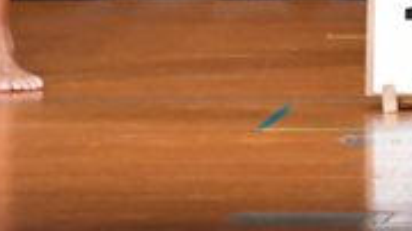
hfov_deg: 1.8
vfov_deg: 1.0
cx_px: 695
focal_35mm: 1216
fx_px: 13276
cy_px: -332
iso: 6400
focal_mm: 180
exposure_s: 1/400
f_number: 5.6
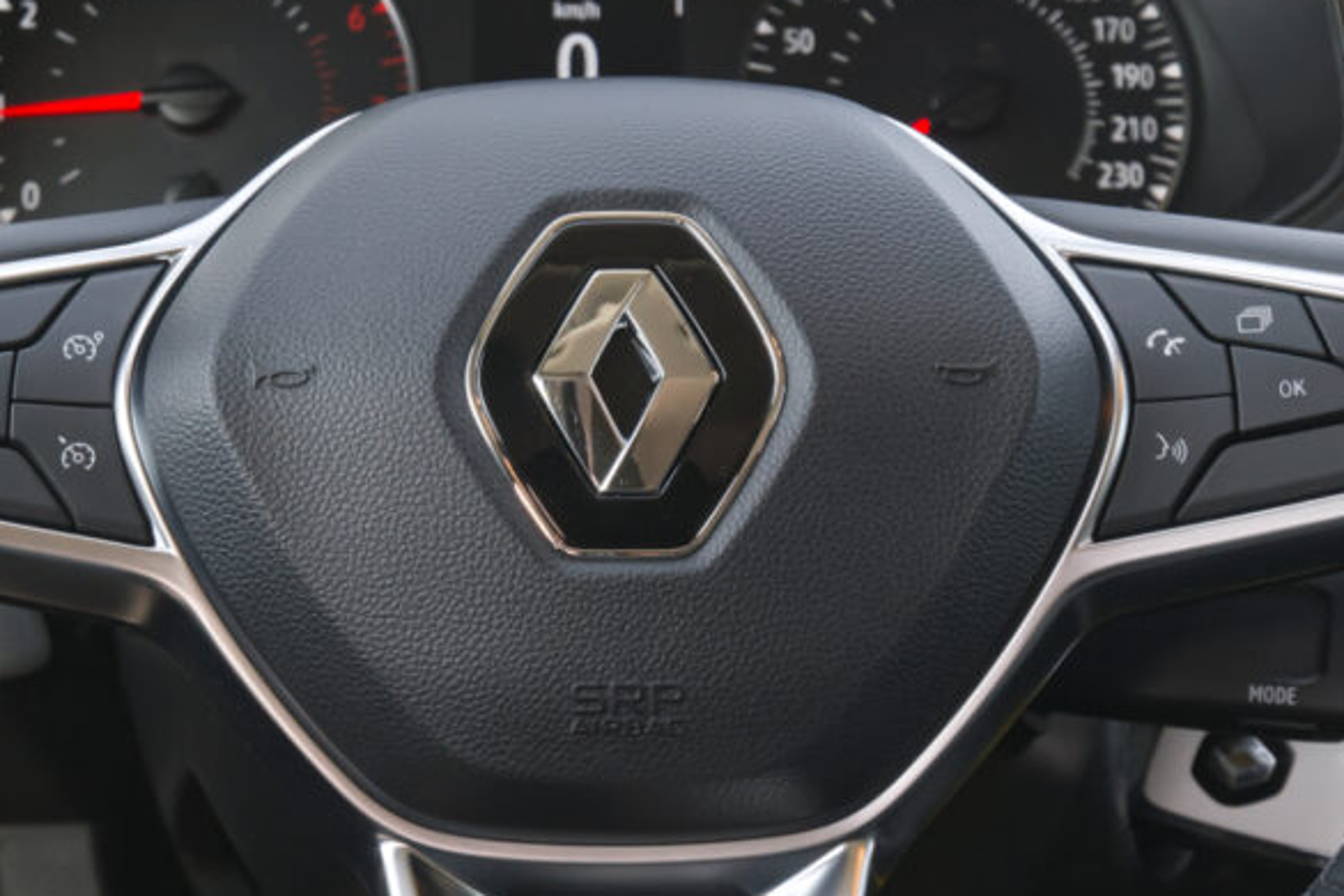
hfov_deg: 17.2
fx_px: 4442
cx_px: 659
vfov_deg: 11.5
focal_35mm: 119
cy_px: 387
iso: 2000
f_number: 8
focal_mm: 45
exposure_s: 1/180
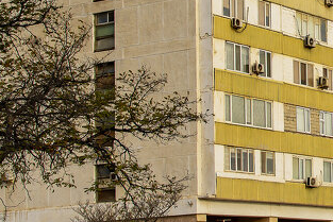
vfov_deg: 10.2
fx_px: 1240
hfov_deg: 14.8
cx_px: 385
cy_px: 28
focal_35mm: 134
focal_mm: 35
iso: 125
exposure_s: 1/100
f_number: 13
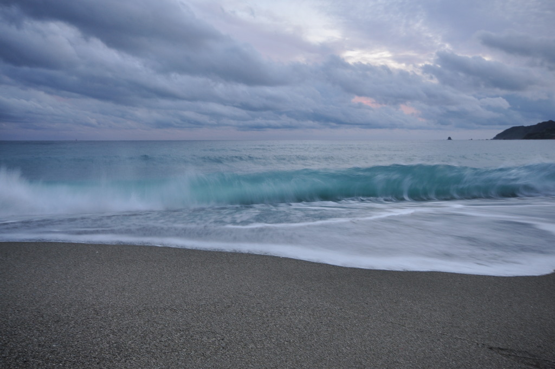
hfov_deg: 62.0
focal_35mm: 30
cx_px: 278
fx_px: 462
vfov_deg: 43.5
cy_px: 184
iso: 200
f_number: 11
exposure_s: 1/4
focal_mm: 20
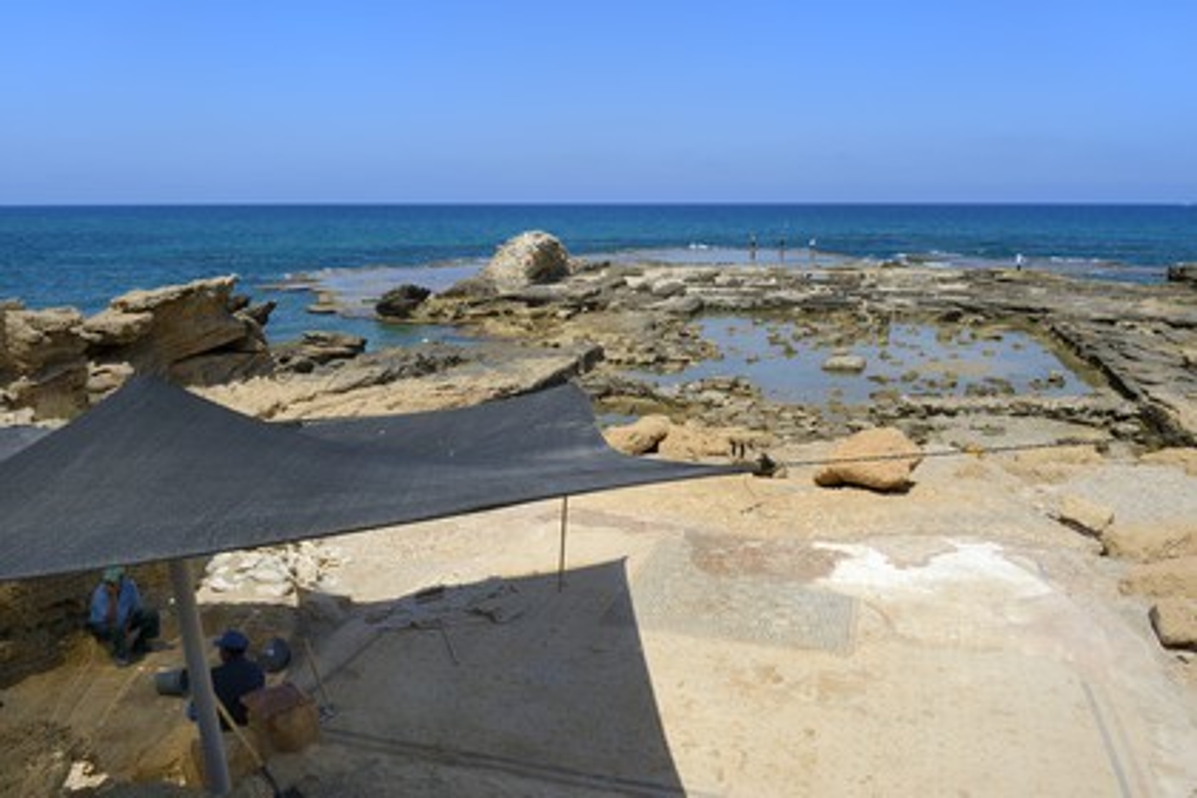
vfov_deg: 46.4
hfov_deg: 65.5
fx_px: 931
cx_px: 598
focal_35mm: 28
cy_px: 399
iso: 100
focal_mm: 28
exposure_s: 1/160
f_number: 14
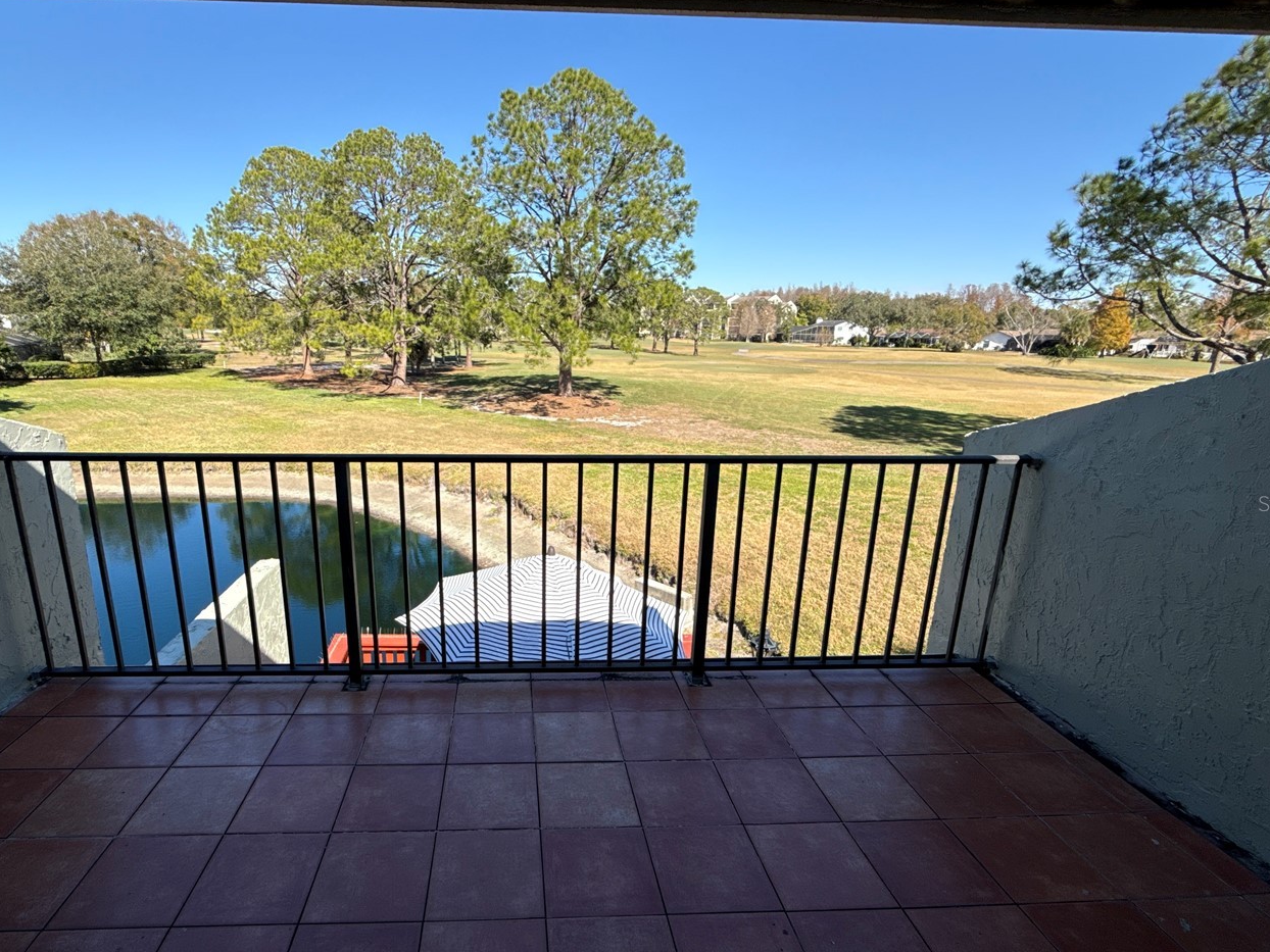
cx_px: 538
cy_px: 503
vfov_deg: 71.5
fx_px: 660
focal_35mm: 18
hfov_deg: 87.1
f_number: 2.2
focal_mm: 2.22
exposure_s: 1/1656
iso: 50
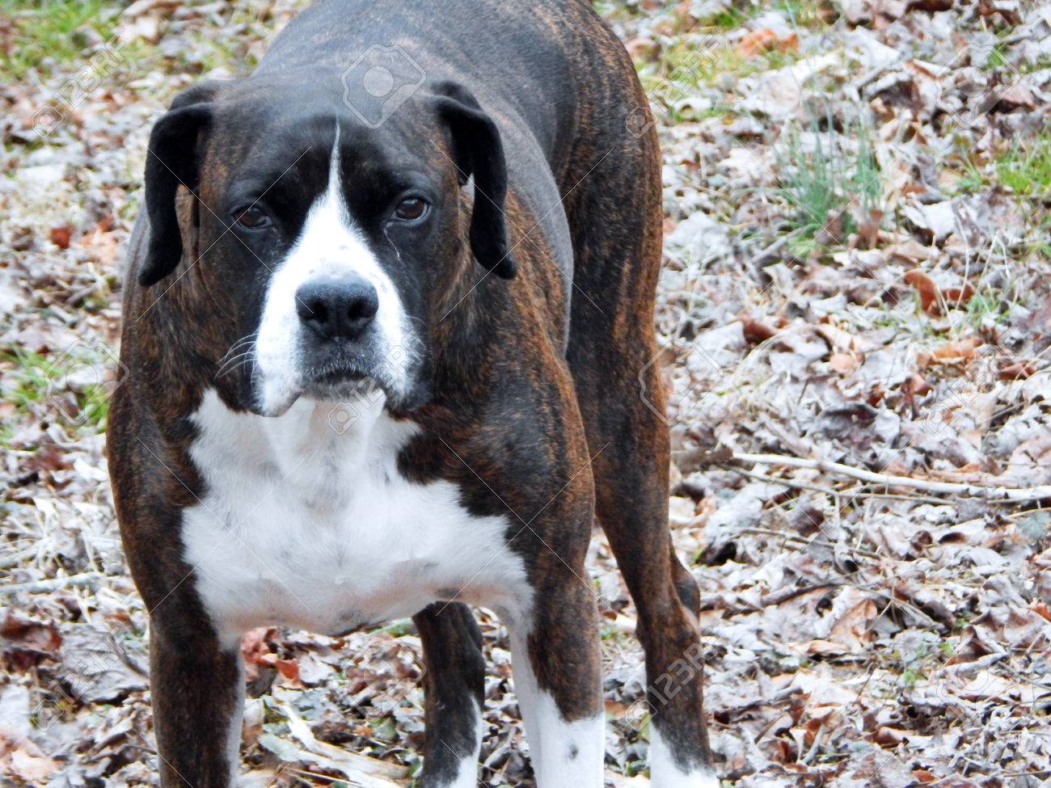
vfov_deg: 3.0
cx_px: 526
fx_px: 14968
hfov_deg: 4.0
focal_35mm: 493
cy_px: 394
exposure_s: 1/125
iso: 720
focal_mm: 88.6
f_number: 5.8
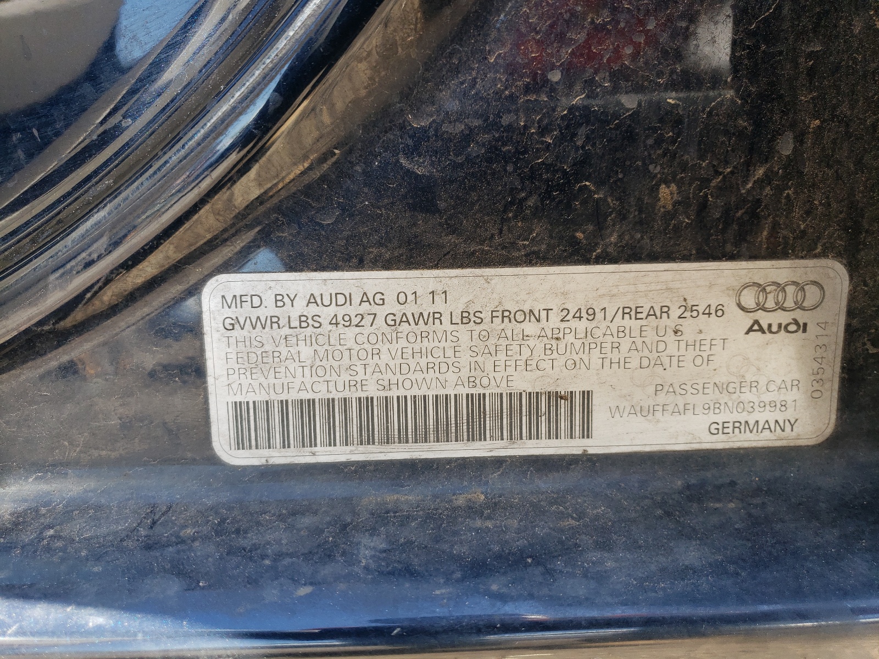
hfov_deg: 67.3
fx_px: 660
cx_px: 440
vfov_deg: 53.1
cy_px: 330
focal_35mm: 26
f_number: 1.5
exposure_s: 1/167
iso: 50
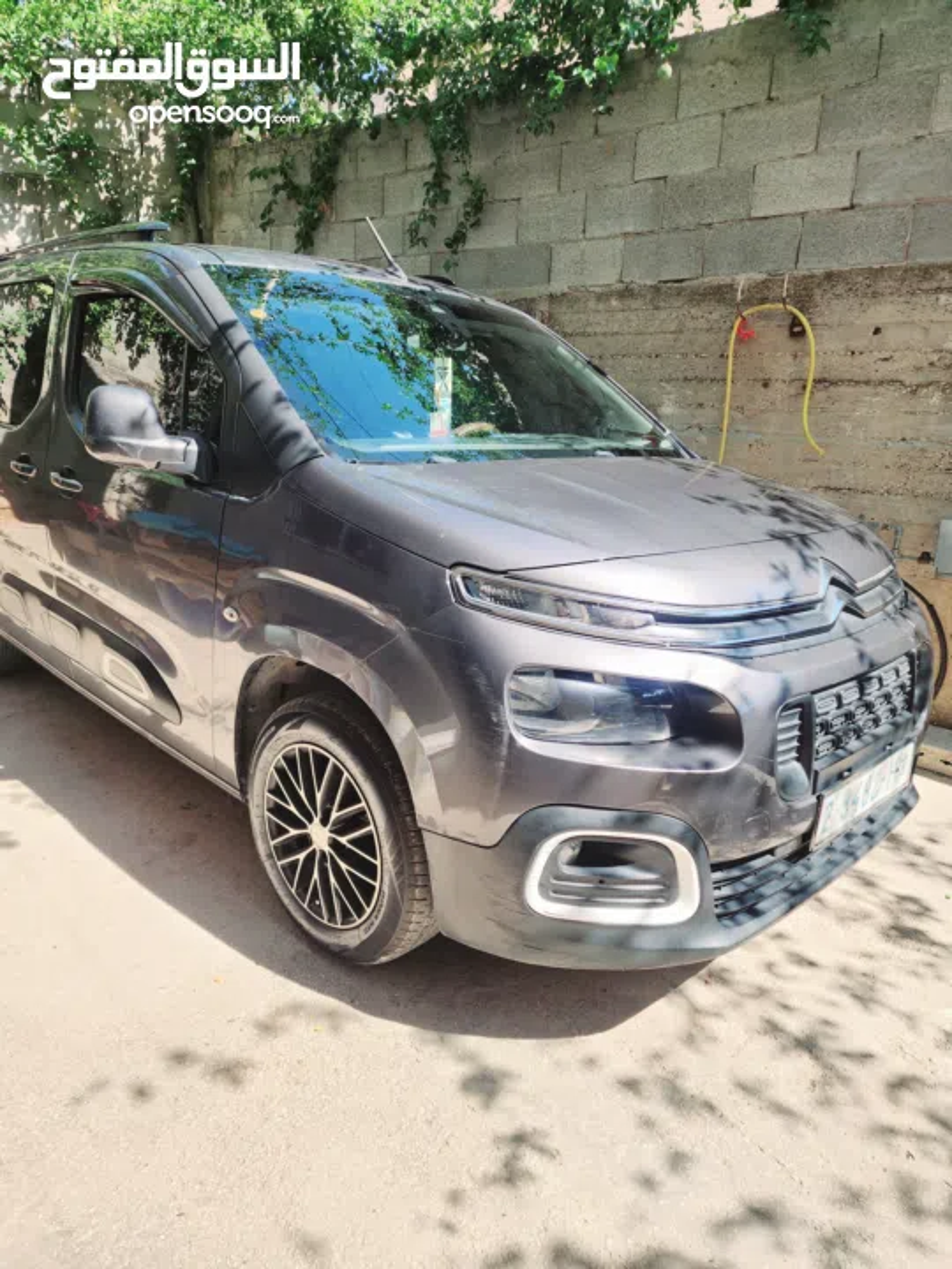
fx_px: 843
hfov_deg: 58.9
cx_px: 476
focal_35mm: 23
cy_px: 634
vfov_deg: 73.9
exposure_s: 1/492
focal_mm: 6.4
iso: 12
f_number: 1.8
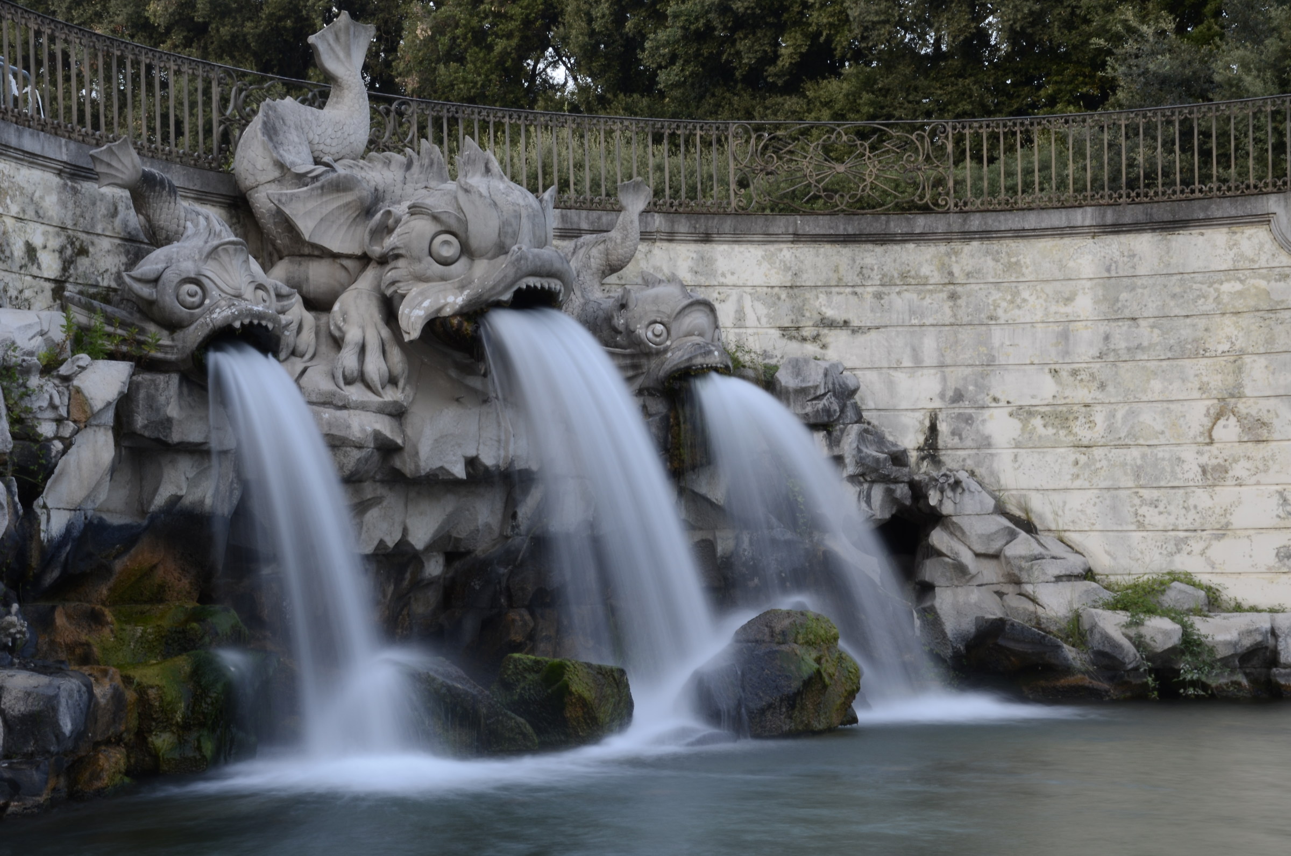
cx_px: 646
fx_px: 2416
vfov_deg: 20.1
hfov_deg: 29.9
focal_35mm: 68
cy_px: 428
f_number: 29
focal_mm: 45
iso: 100
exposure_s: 2
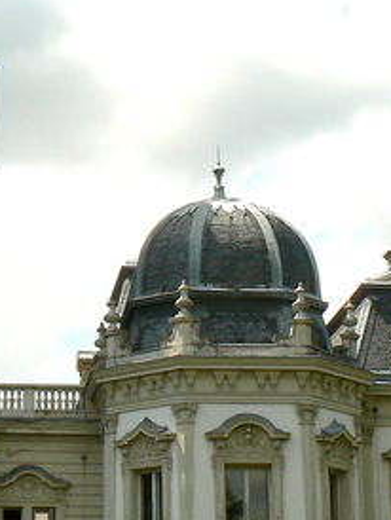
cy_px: 258
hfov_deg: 14.0
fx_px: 1579
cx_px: 80
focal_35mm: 105
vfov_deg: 18.7
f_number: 8
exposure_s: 1/500
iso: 80
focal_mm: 6
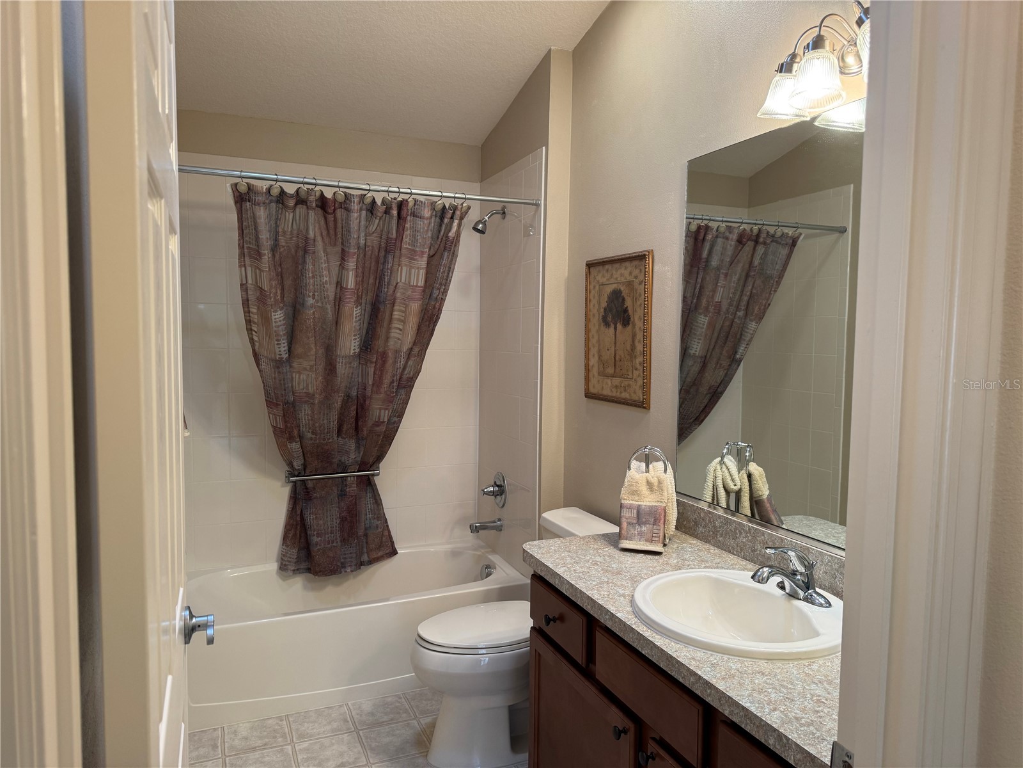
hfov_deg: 71.6
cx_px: 512
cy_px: 384
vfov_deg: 56.8
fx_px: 709
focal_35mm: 24
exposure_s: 1/60
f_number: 1.78
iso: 125
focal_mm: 6.76
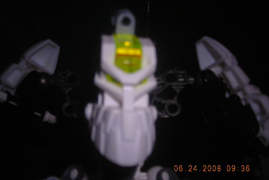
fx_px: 299
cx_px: 135
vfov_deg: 33.4
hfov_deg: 48.5
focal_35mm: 40
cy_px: 87
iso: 50
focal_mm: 6.3
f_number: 6.4
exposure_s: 1/60.1
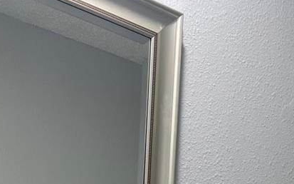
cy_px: 399
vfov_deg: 13.3
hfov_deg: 25.0
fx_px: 641
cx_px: 266
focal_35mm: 80
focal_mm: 5.7
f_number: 1.5
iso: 125
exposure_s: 1/120
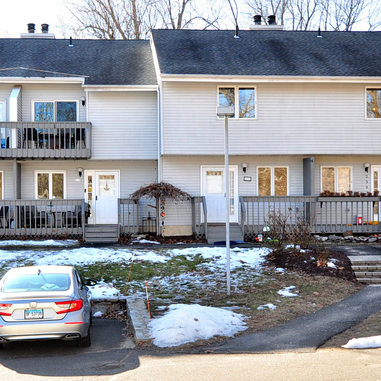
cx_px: 217
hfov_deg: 39.1
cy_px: 180
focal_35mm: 43
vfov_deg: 39.2
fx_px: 535
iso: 250
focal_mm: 20
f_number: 5.6
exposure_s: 1/200
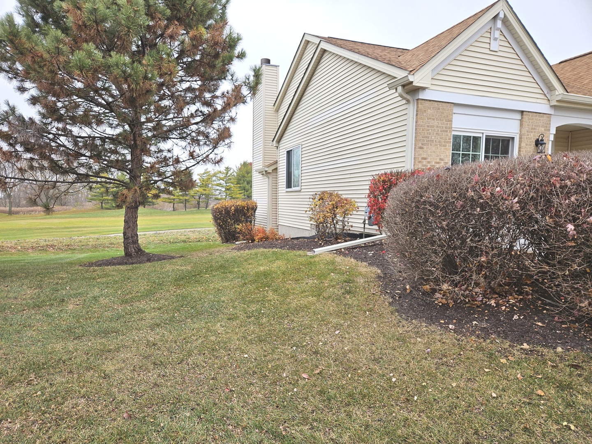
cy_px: 222
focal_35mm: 23
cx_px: 296
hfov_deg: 73.9
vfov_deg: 58.9
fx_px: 393
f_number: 1.8
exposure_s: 1/225
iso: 25
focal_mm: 5.4
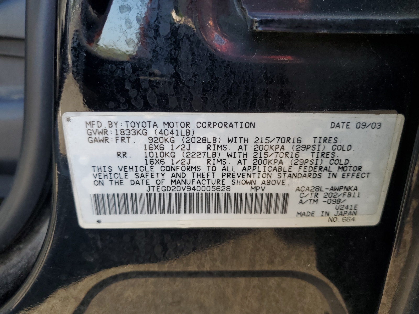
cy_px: 157
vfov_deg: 53.1
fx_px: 315
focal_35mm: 26
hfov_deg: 67.3
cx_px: 210
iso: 50
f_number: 1.5
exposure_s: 1/182
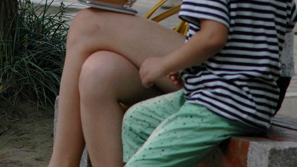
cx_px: 131
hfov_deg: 3.4
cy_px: -19
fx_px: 5016
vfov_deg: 1.9
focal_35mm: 637
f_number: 7.1
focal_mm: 210
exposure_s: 1/160
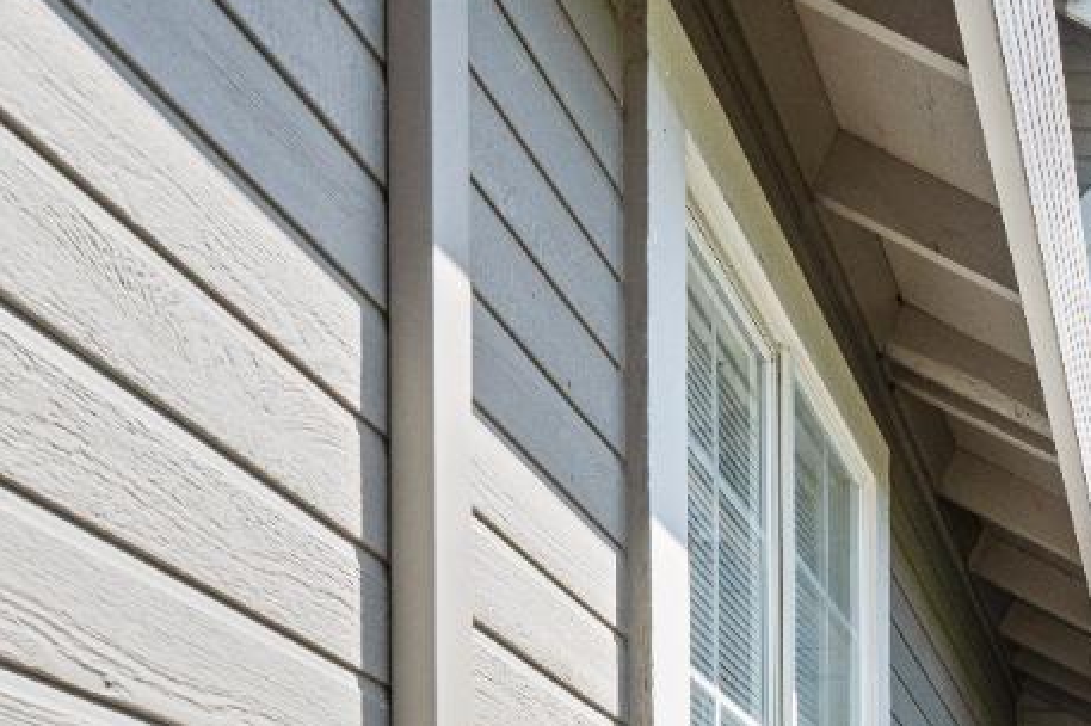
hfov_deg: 35.3
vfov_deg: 22.3
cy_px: 1170
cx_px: 1253
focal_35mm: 46
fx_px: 1393
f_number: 11
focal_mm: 14
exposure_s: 1/80
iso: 200
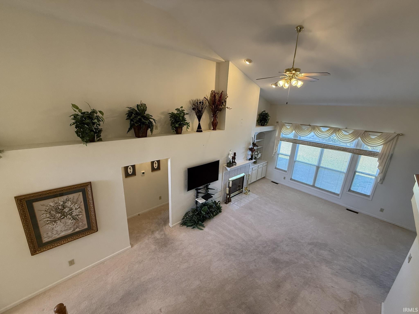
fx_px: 169
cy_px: 157
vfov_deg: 85.7
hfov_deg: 102.1
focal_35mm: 14
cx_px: 210
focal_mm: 2.22
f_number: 2.2
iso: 200
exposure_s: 1/60
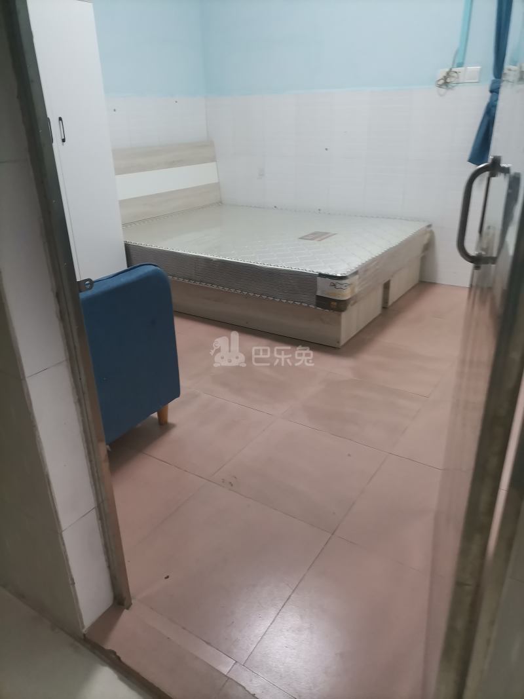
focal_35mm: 26
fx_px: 525
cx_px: 262
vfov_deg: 67.3
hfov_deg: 53.1
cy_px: 350
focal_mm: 5.4
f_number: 1.8
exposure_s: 1/33.3
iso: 250
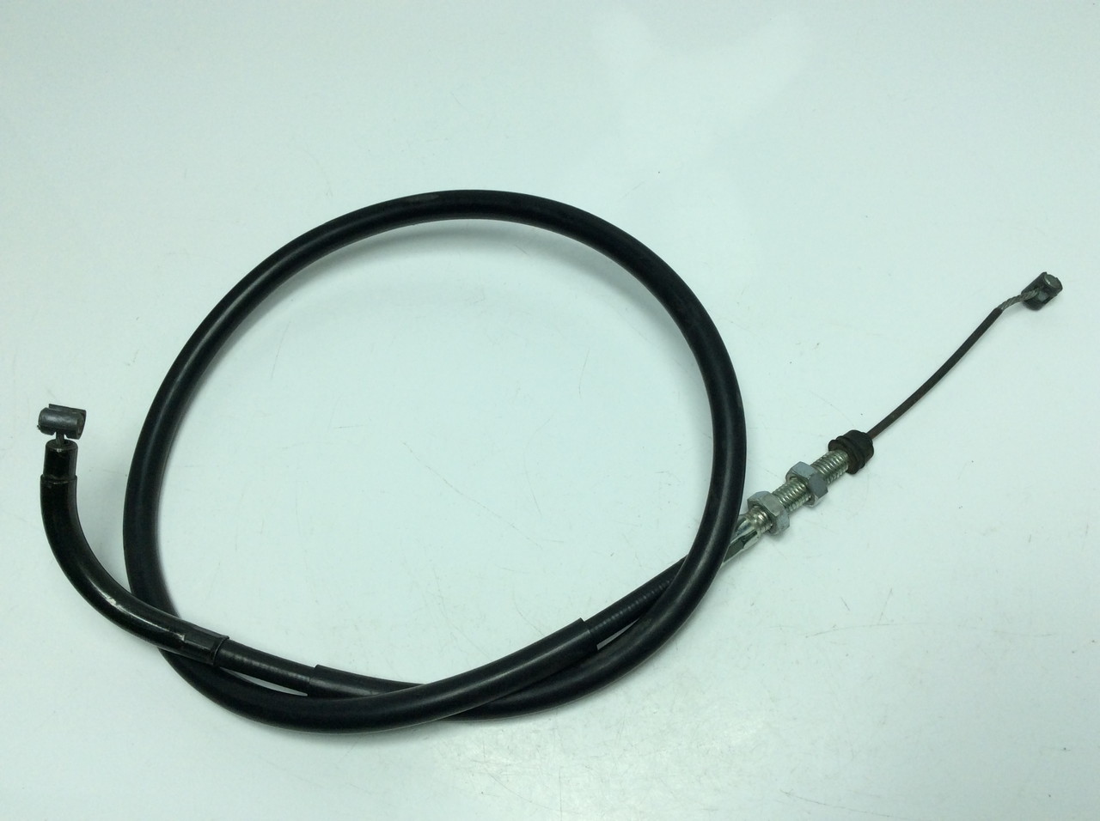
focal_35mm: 32
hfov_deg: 56.9
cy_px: 410
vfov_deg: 44.1
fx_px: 1015
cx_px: 550
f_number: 2.4
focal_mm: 3.3
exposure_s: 1/602
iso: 32
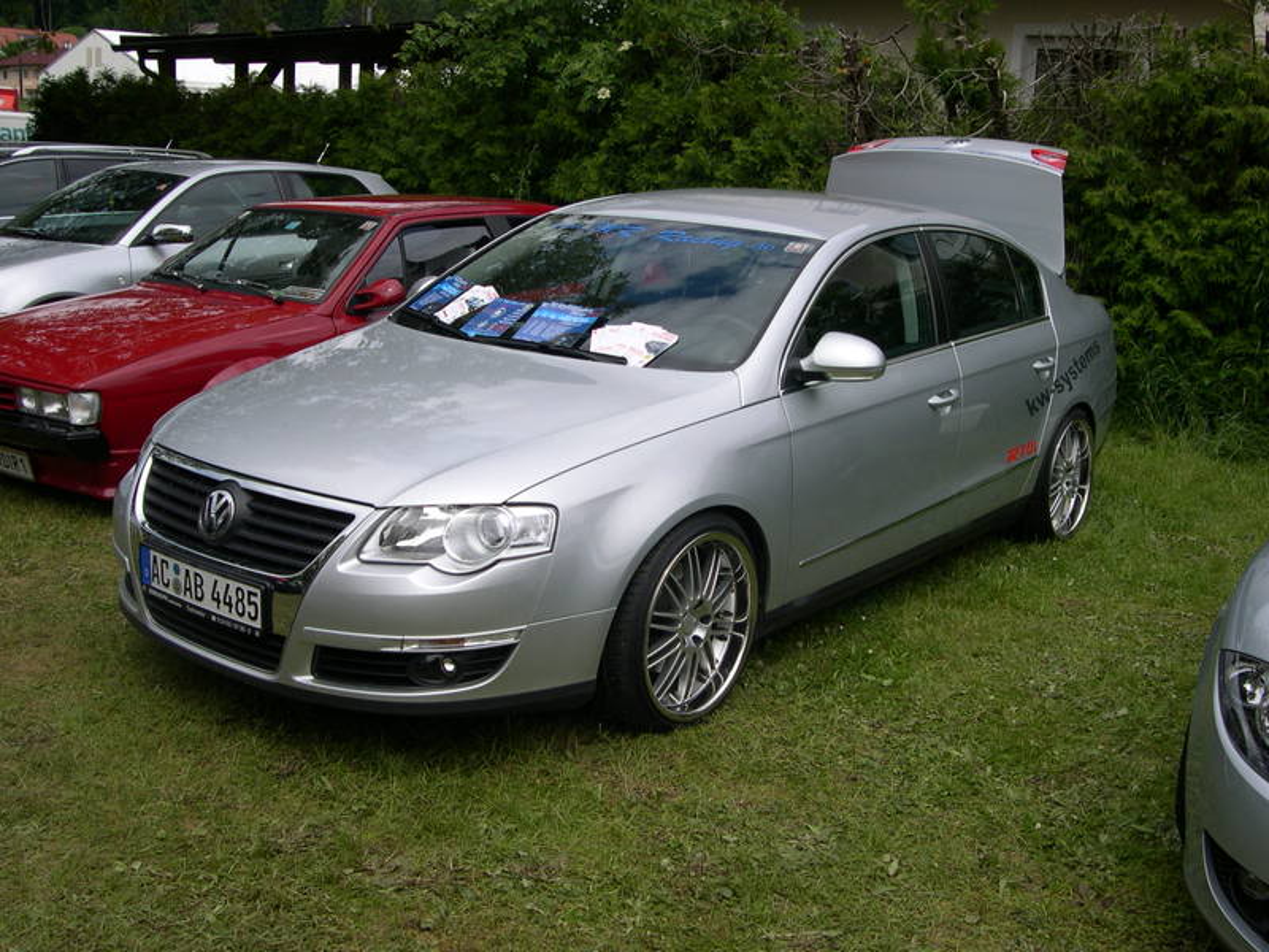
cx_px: 634
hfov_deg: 49.0
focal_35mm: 38
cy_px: 476
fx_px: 1393
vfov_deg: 37.7
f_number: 7.6
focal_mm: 8
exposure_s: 1/224
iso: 100
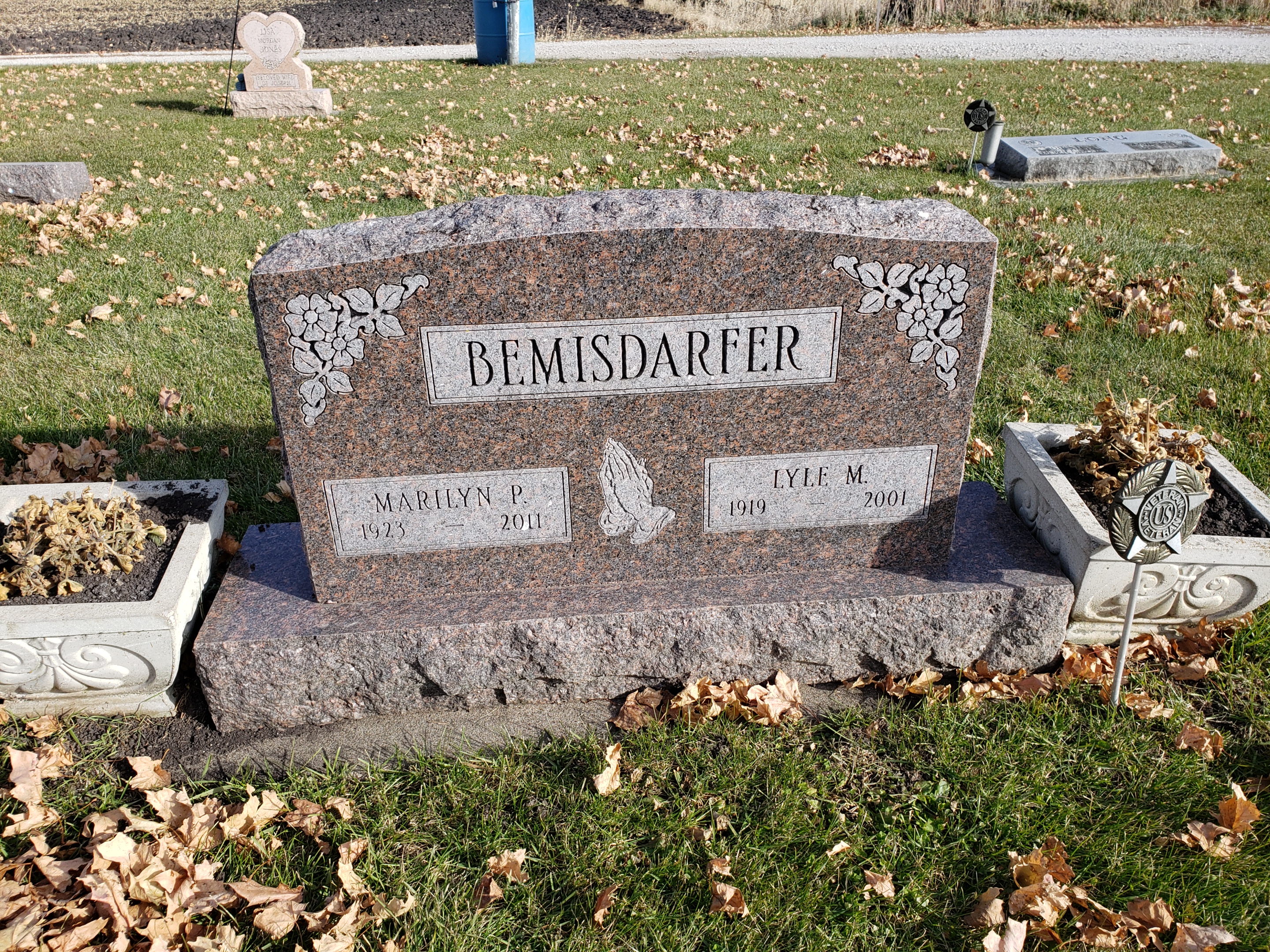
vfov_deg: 53.1
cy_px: 476
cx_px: 635
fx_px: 954
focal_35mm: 26
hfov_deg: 67.3
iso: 50
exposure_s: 1/788
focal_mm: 4.3
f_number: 2.4
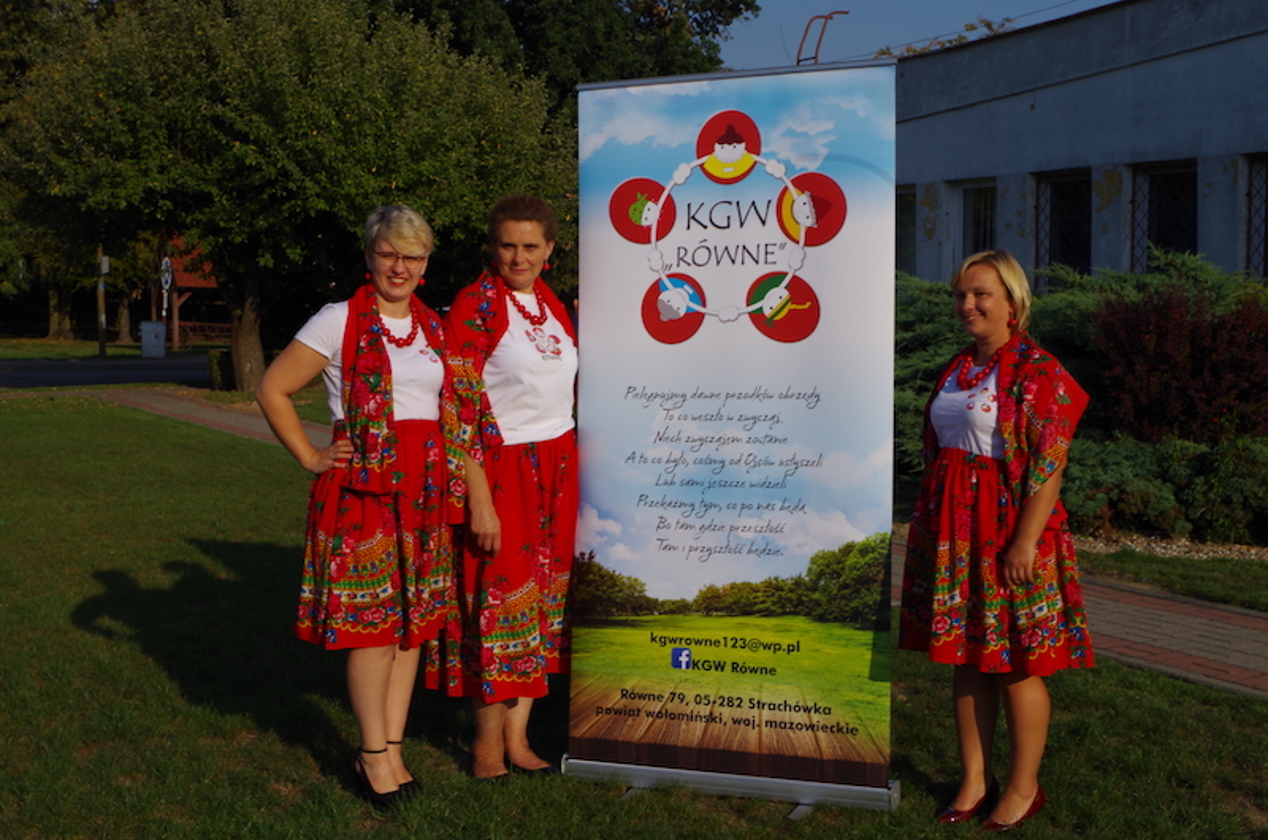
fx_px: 1722
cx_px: 634
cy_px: 420
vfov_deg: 27.4
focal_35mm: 49
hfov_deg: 40.4
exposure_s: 1/200
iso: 100
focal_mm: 32.5
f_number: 11
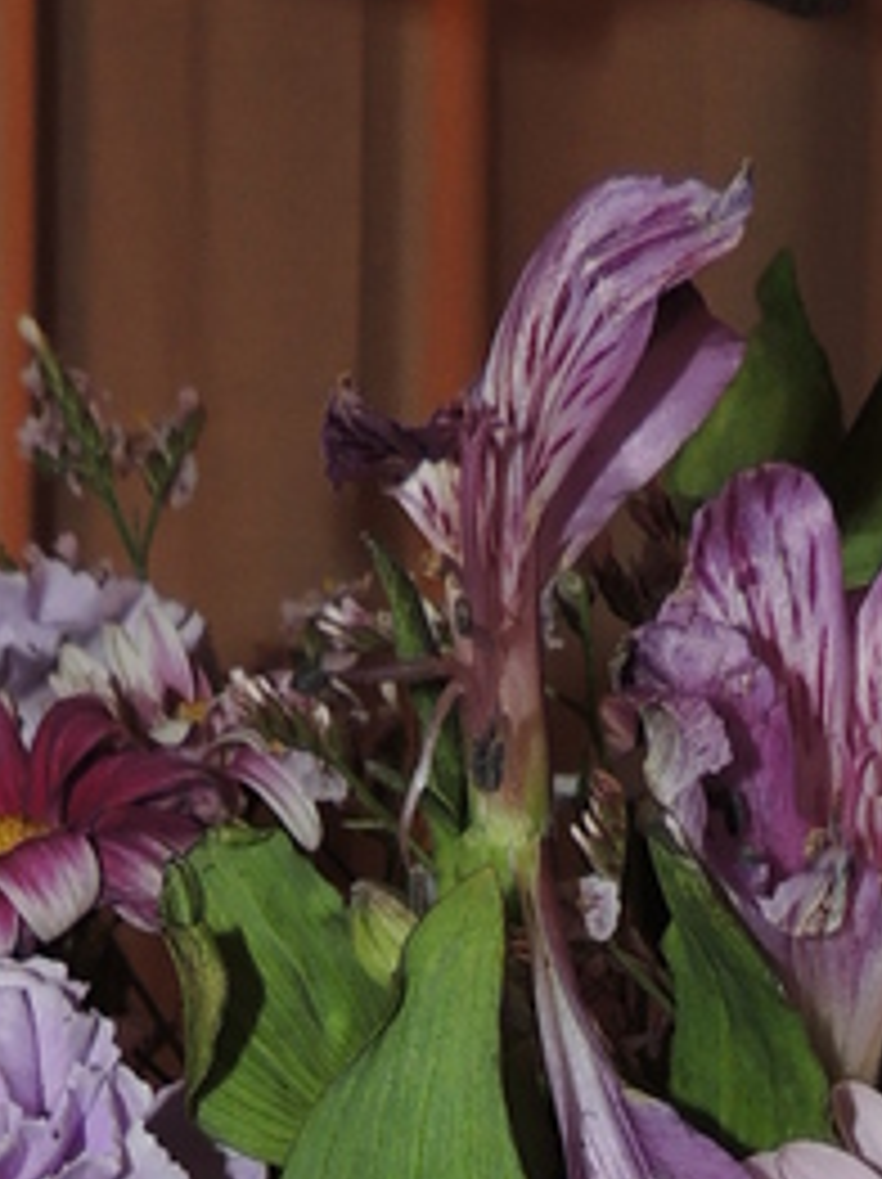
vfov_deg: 16.8
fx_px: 3369
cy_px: 2048
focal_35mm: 99
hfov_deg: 14.9
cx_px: 518
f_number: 3
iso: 100
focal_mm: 4.3
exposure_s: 1/30
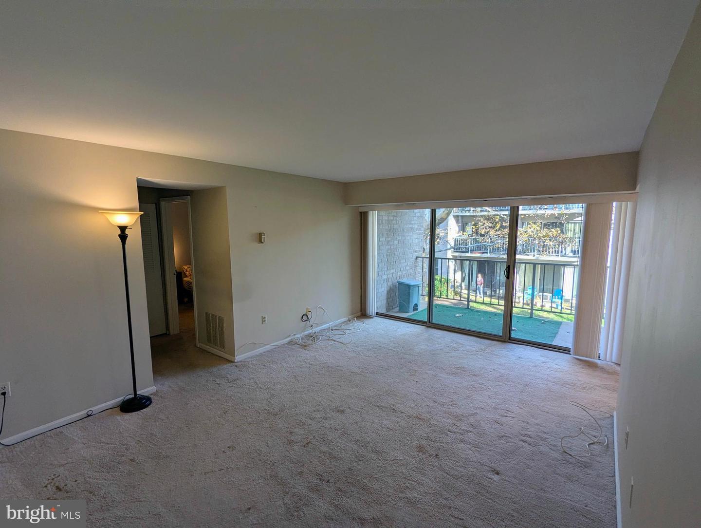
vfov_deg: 78.2
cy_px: 264
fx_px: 324
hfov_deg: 94.4
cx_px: 350
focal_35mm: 16
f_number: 2.2
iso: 65
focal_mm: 2.35
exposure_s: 1/136
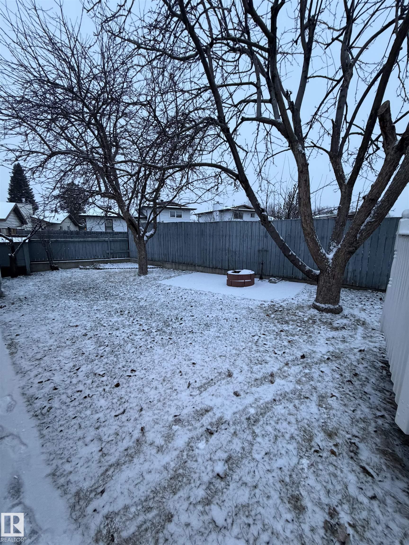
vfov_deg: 102.1
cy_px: 272
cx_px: 204
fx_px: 221
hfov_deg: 85.7
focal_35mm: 14
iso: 320
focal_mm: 2.22
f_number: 2.2
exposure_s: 1/120
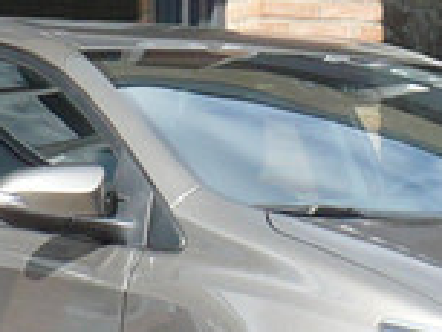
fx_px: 4754
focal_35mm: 372
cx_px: 295
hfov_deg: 5.3
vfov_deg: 4.0
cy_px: 115
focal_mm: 9.9
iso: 100
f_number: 3.1
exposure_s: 1/500
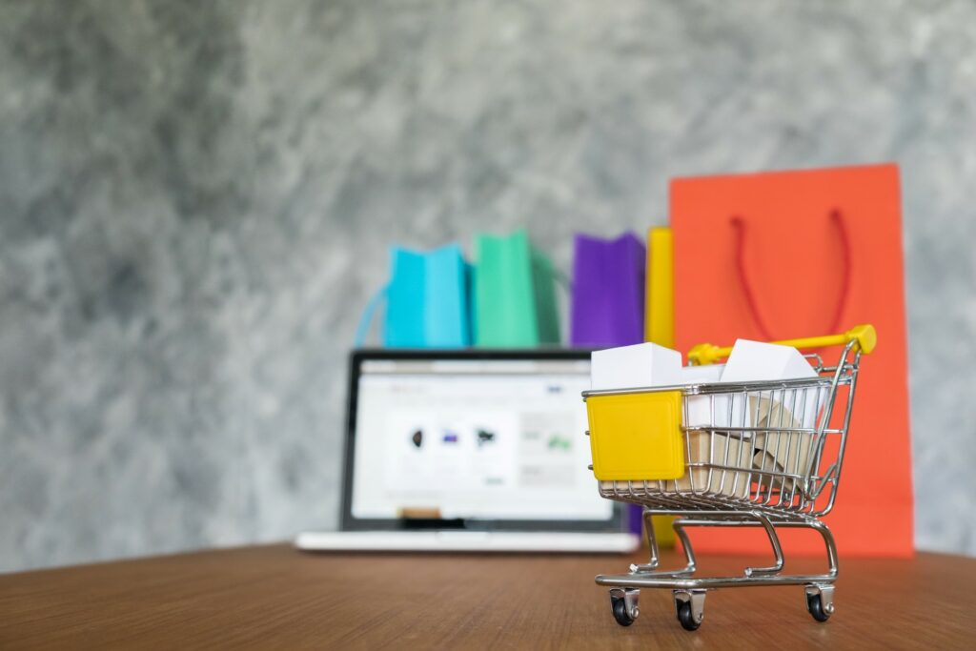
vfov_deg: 31.2
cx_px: 488
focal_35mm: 43
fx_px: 1166
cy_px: 326
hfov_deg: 45.4
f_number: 3.6
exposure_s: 1/60
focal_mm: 28.9
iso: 800
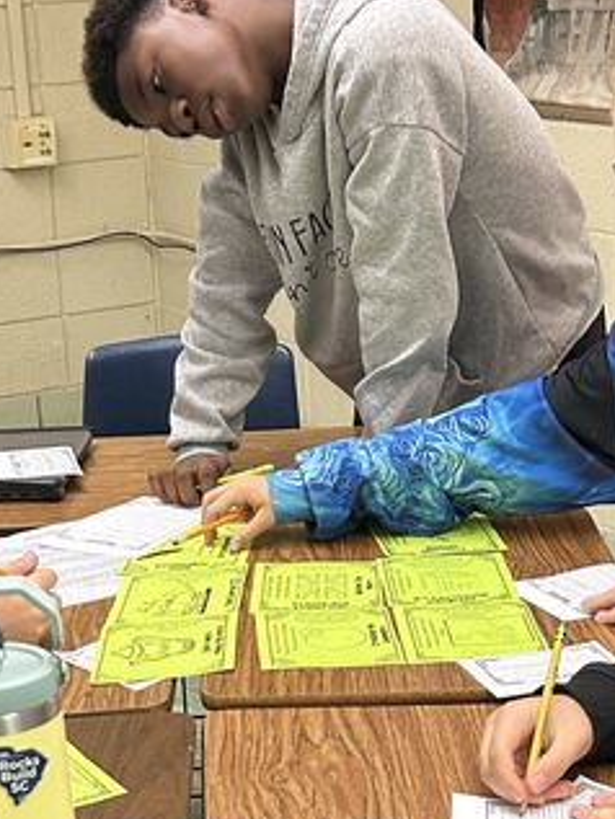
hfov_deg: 17.6
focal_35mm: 84
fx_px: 1988
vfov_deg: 22.7
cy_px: 734
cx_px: 289
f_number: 1.5
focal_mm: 5.7
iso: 125
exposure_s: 1/60
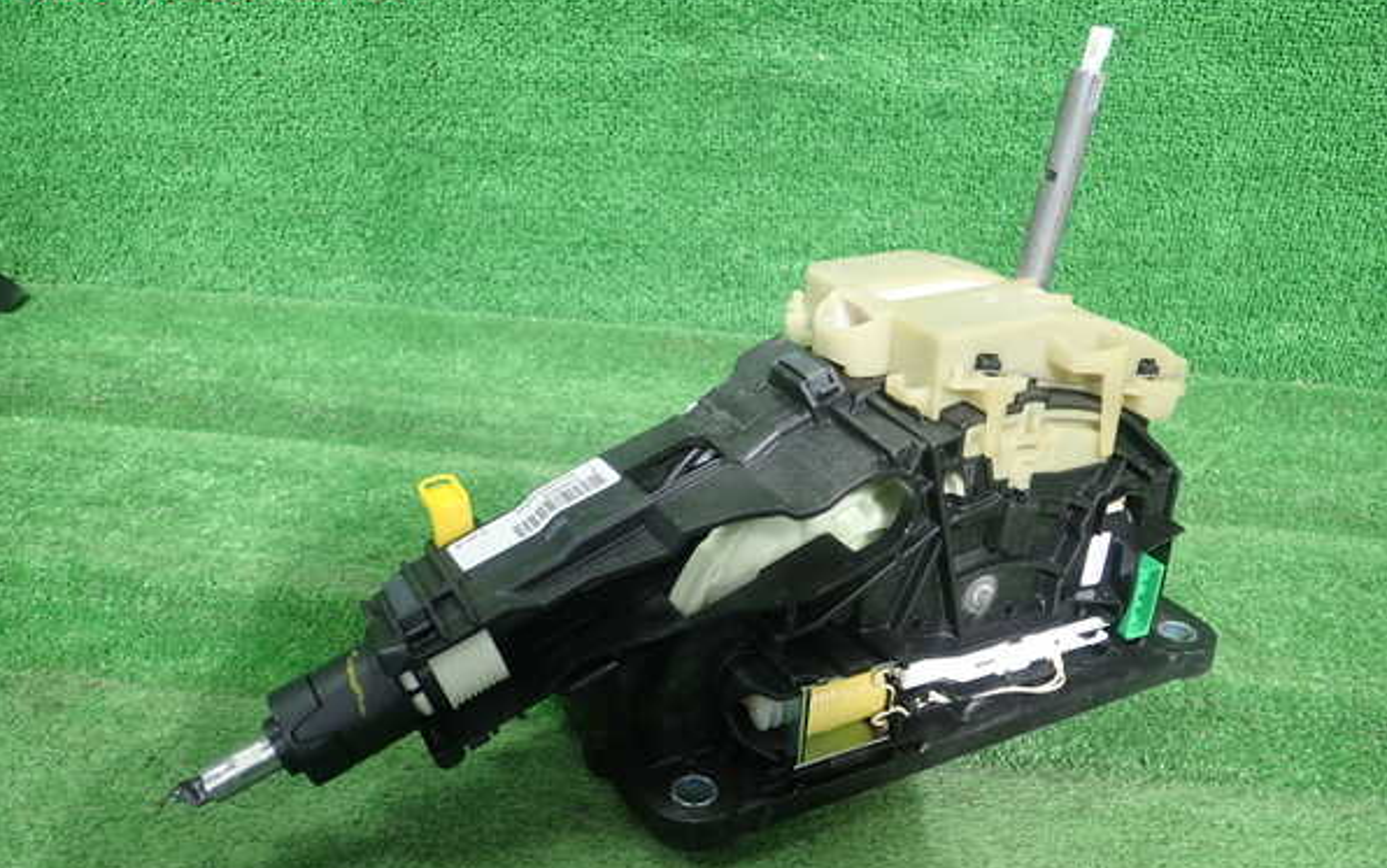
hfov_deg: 59.6
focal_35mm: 32
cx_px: 691
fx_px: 1210
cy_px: 472
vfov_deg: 39.4
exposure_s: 1/125
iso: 160
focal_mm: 5.5
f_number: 2.3
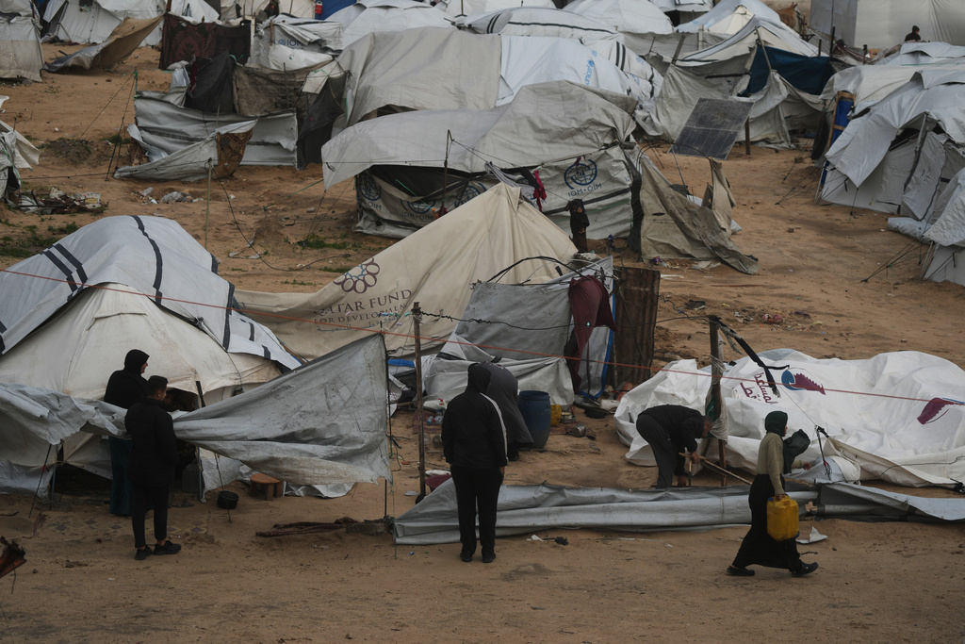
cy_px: 322
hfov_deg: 20.4
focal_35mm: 100
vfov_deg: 13.7
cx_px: 482
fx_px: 2681
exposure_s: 1/800
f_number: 4.5
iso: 200
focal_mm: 100
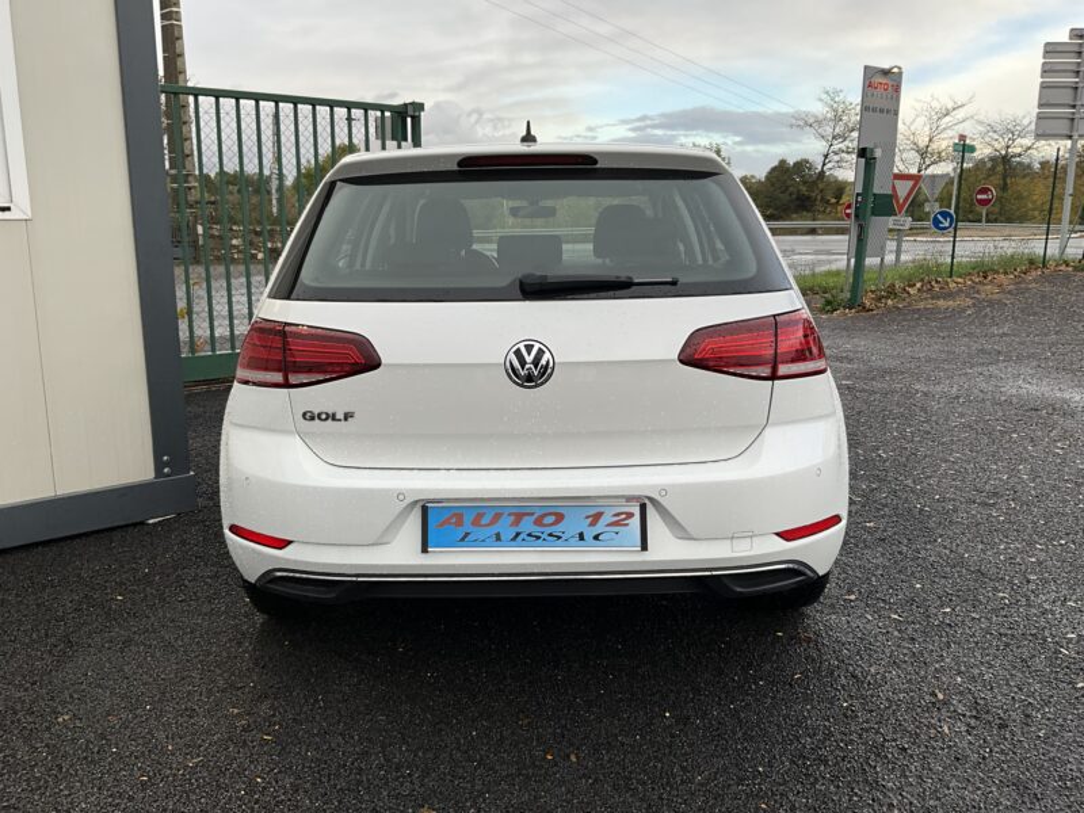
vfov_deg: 48.2
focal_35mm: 29
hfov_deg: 61.7
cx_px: 542
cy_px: 406
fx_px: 908
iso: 25
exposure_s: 1/272
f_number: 1.8
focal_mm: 3
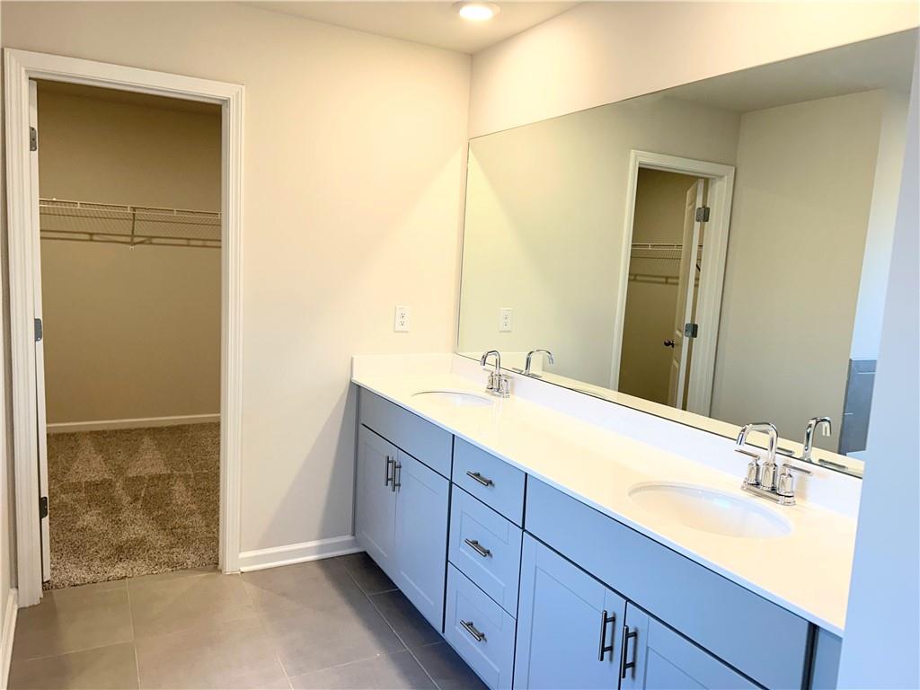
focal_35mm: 26
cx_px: 460
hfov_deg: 67.3
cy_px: 345
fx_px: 691
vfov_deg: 53.1
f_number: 1.5
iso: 80
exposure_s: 1/120
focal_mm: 5.7
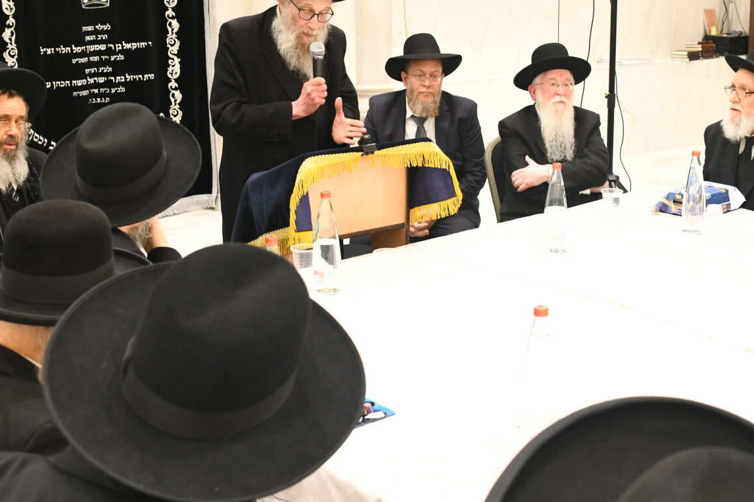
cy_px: 159
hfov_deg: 39.5
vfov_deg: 26.8
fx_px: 1047
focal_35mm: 50
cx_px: 439
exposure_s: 1/125
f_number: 5.6
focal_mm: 28
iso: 1600
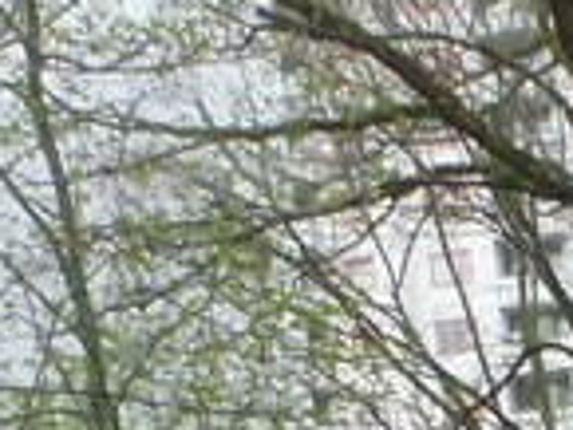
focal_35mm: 165
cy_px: 1065
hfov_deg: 11.0
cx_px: 1114
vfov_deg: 8.2
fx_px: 2734
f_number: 3.3
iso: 160
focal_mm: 4.3
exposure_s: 1/60
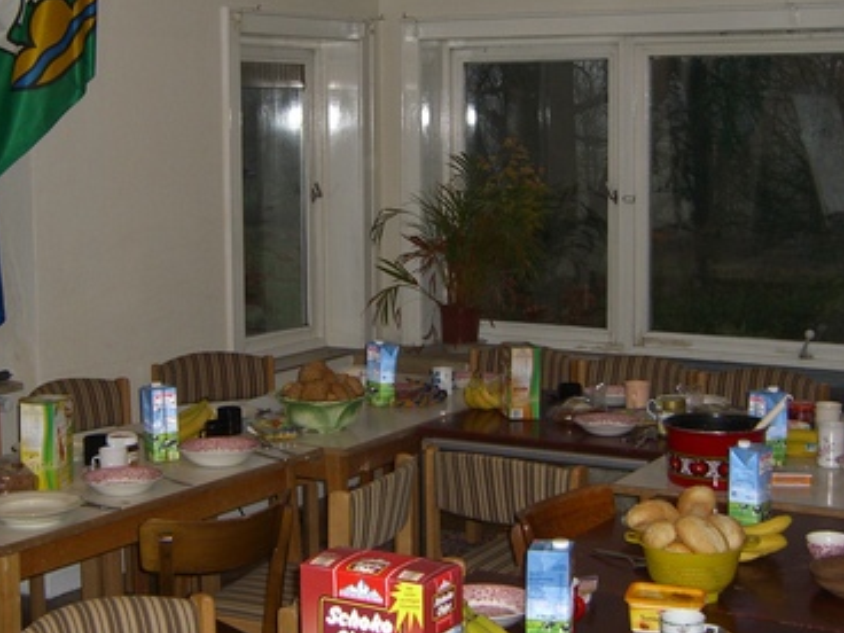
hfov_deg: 31.1
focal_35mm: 62
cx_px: 360
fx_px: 1512
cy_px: 271
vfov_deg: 23.6
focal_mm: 7.9
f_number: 2.8
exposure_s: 1/60
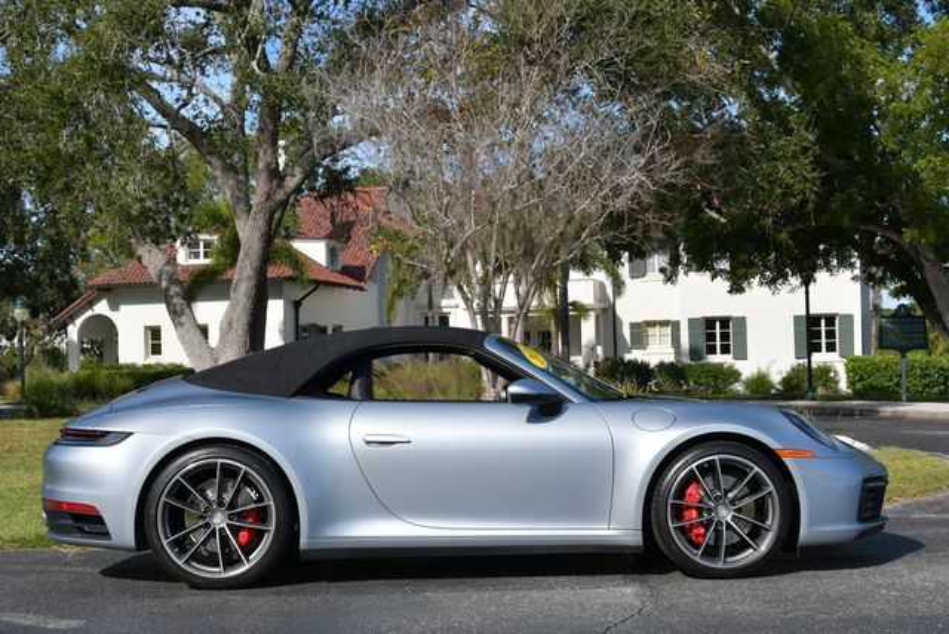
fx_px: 1425
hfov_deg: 36.8
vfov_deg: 25.1
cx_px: 474
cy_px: 317
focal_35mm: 54
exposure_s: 1/250
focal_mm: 27
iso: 100
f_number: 8
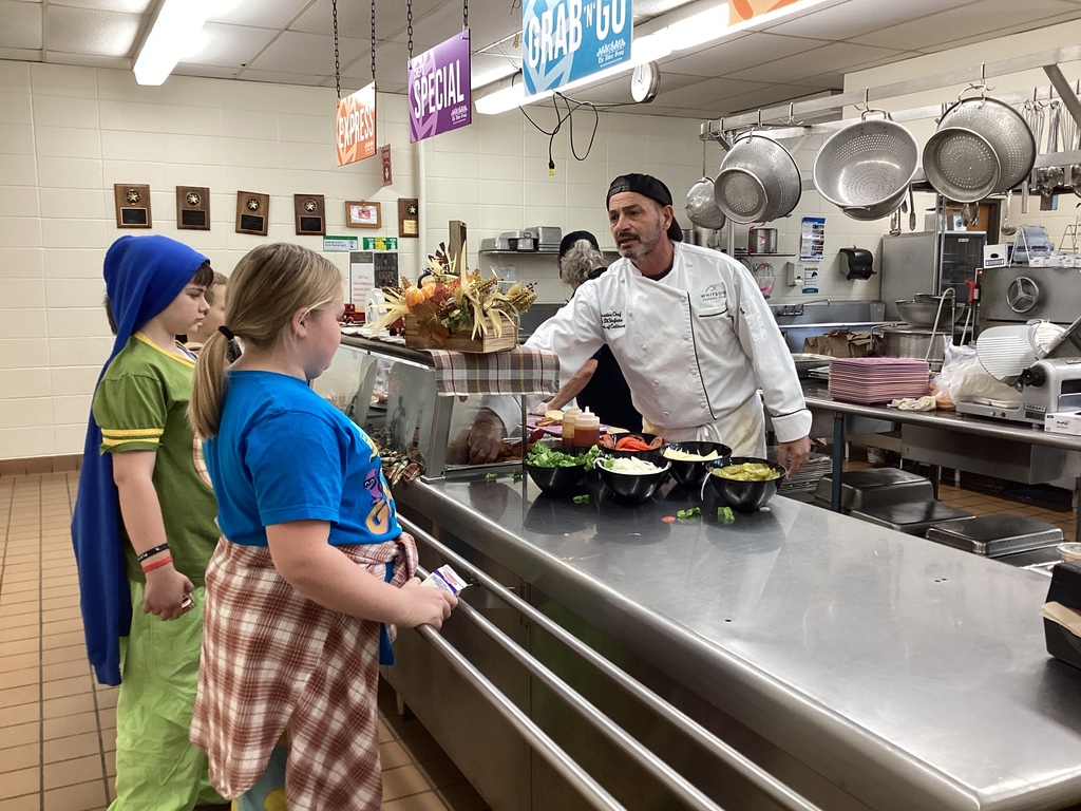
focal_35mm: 31
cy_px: 406
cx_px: 540
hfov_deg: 58.4
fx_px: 968
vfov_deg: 45.4
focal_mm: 3.3
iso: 125
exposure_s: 1/60
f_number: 2.4
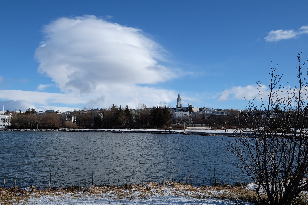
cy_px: 110
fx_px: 257
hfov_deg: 61.4
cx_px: 124
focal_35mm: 30
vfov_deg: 43.6
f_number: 11
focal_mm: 15.1
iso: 200
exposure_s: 1/350
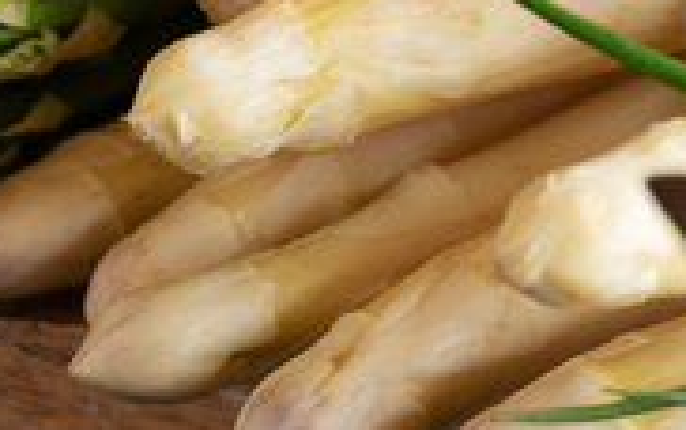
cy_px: -9
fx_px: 2656
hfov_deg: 14.6
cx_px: 558
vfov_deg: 9.2
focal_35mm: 142
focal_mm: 35
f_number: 5.6
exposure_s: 1/40
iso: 100
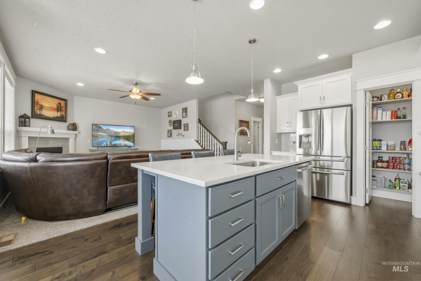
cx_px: 210
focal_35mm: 14
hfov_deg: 104.3
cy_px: 140
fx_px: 164
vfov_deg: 81.2
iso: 400
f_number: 11
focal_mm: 14
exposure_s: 1/10
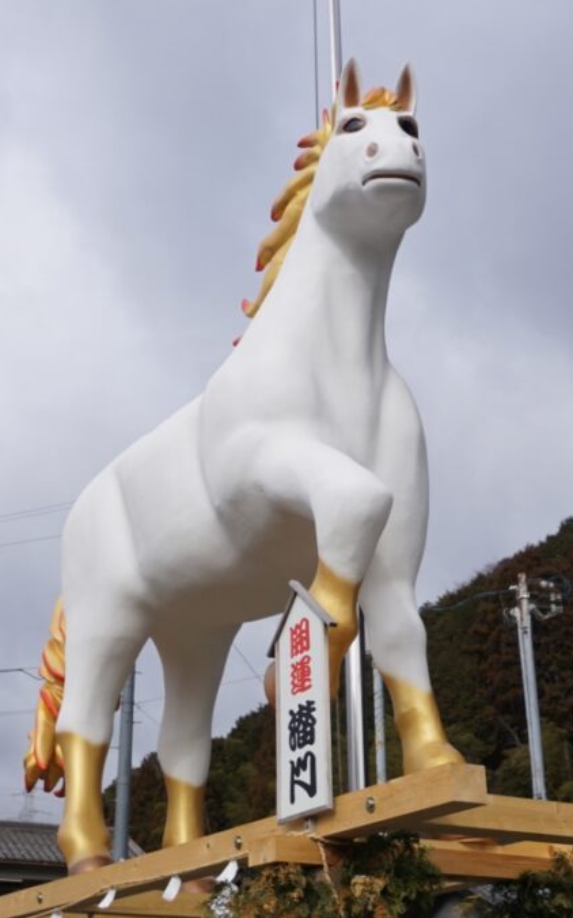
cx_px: 308
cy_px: 456
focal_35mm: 51
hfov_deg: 25.3
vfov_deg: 39.6
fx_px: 1275
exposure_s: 1/250
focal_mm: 22
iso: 100
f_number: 8
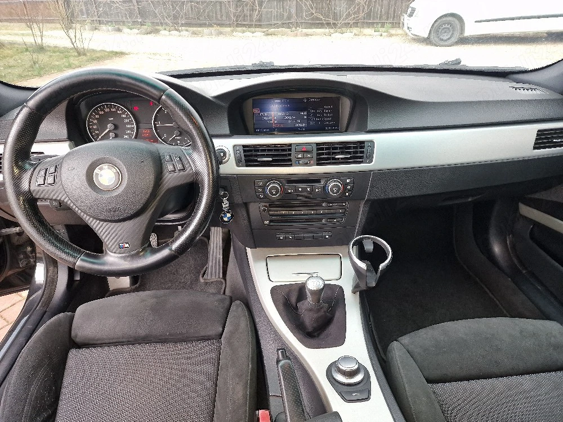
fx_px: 374
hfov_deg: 73.9
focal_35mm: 23
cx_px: 282
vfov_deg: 58.9
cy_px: 211
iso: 185
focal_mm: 6.4
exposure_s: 1/60.2
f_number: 1.8
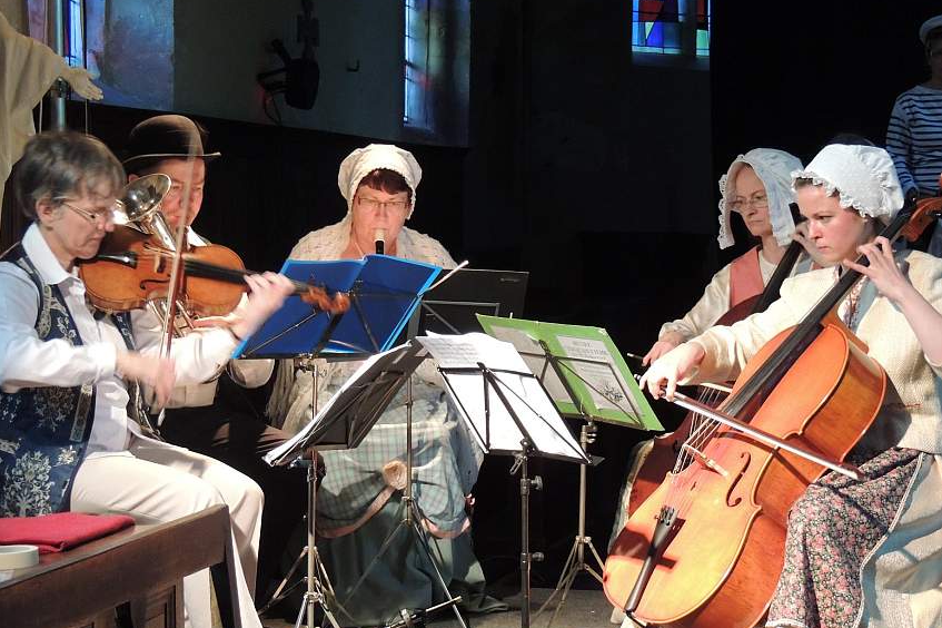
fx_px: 2459
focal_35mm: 94
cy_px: 340
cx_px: 470
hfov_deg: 21.7
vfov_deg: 14.5
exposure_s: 1/25
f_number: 4.1
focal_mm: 16
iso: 640
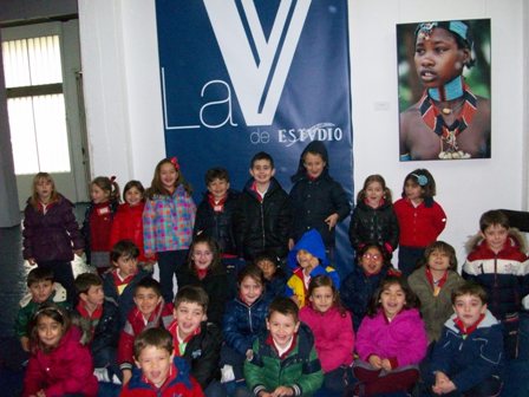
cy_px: 198
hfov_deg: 54.0
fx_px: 520
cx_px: 264
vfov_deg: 41.8
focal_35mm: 34
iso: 320
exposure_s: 1/60
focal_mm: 5.7
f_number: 2.8
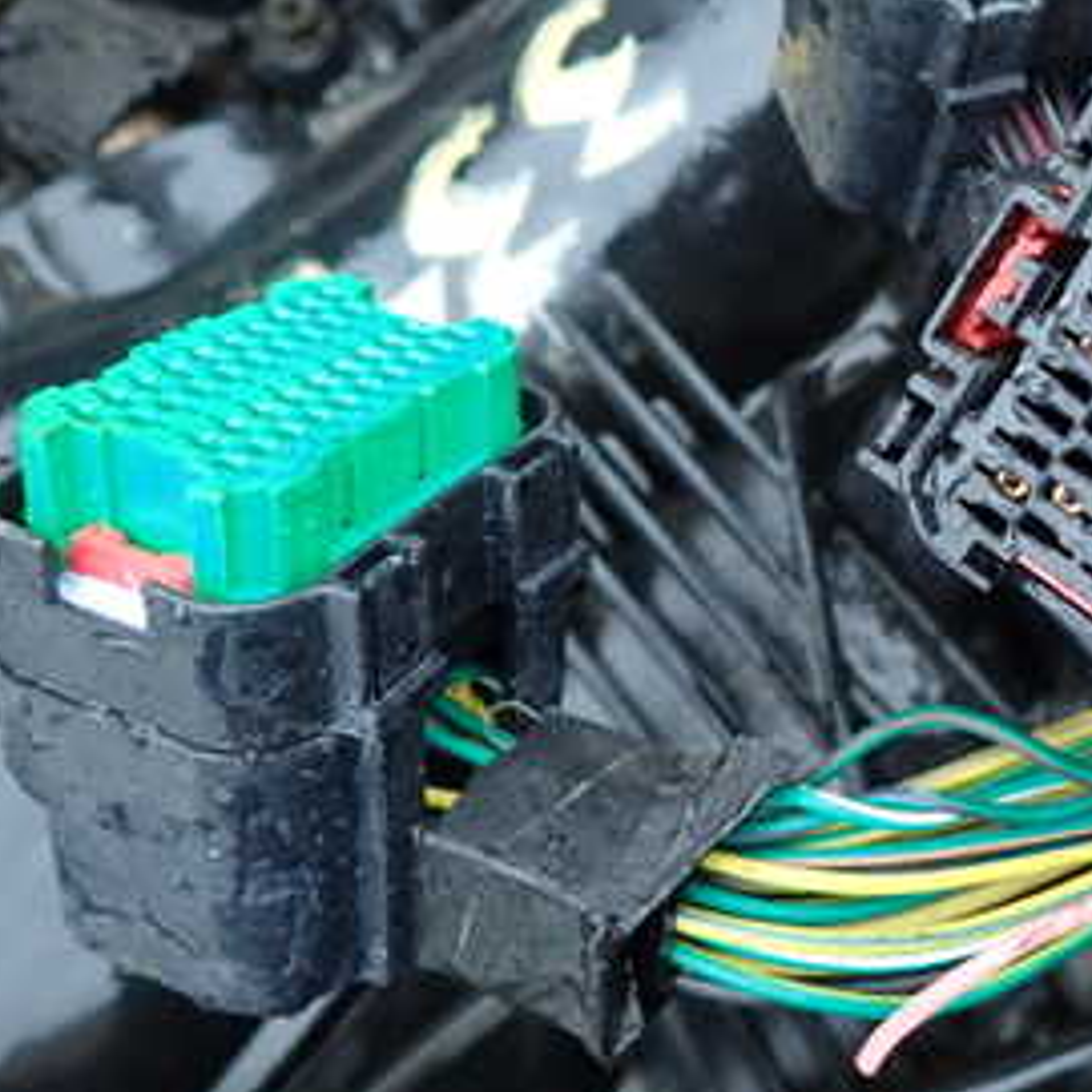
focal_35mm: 49
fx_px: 1749
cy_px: 254
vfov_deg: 33.9
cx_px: 1048
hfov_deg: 32.4
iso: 200
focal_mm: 4.5
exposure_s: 1/40
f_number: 2
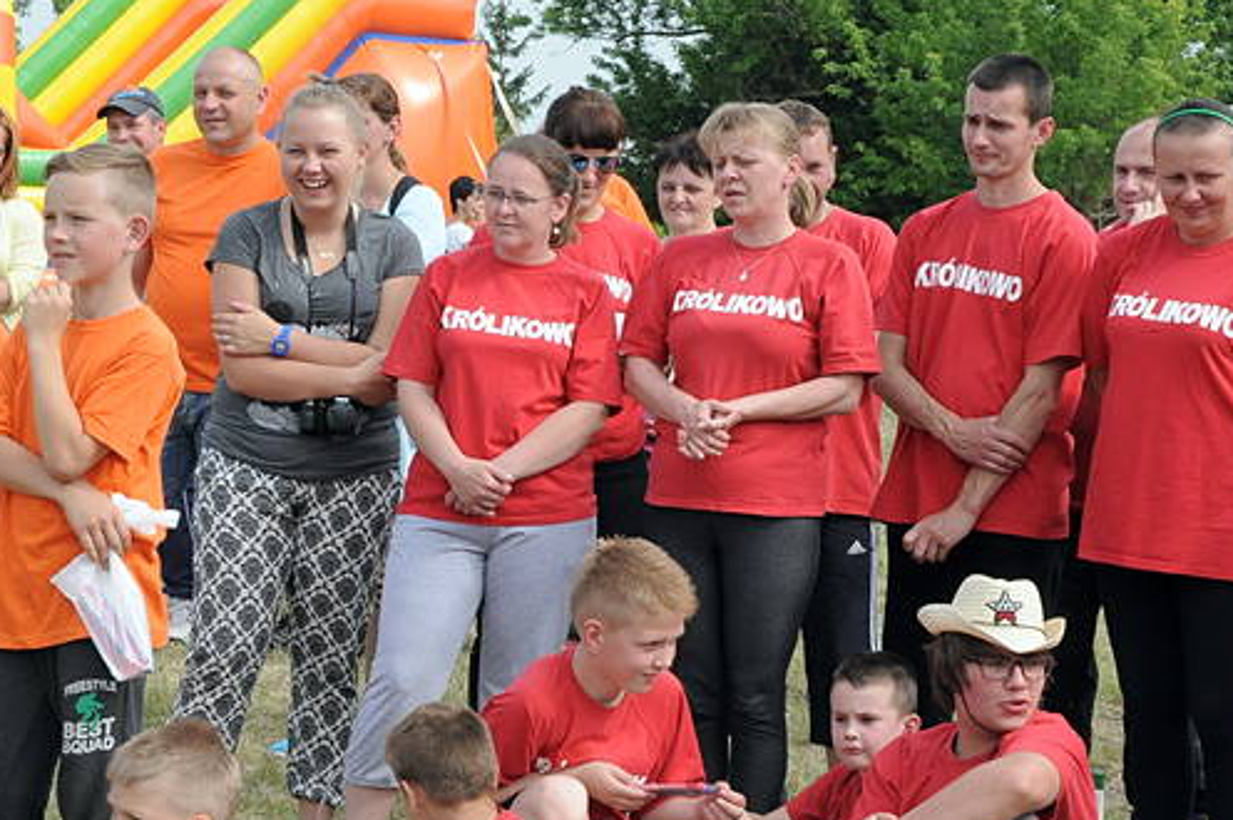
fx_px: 3696
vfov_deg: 12.7
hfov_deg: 18.9
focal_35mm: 108
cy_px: 521
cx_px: 567
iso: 800
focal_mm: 42
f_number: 11
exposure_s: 1/500
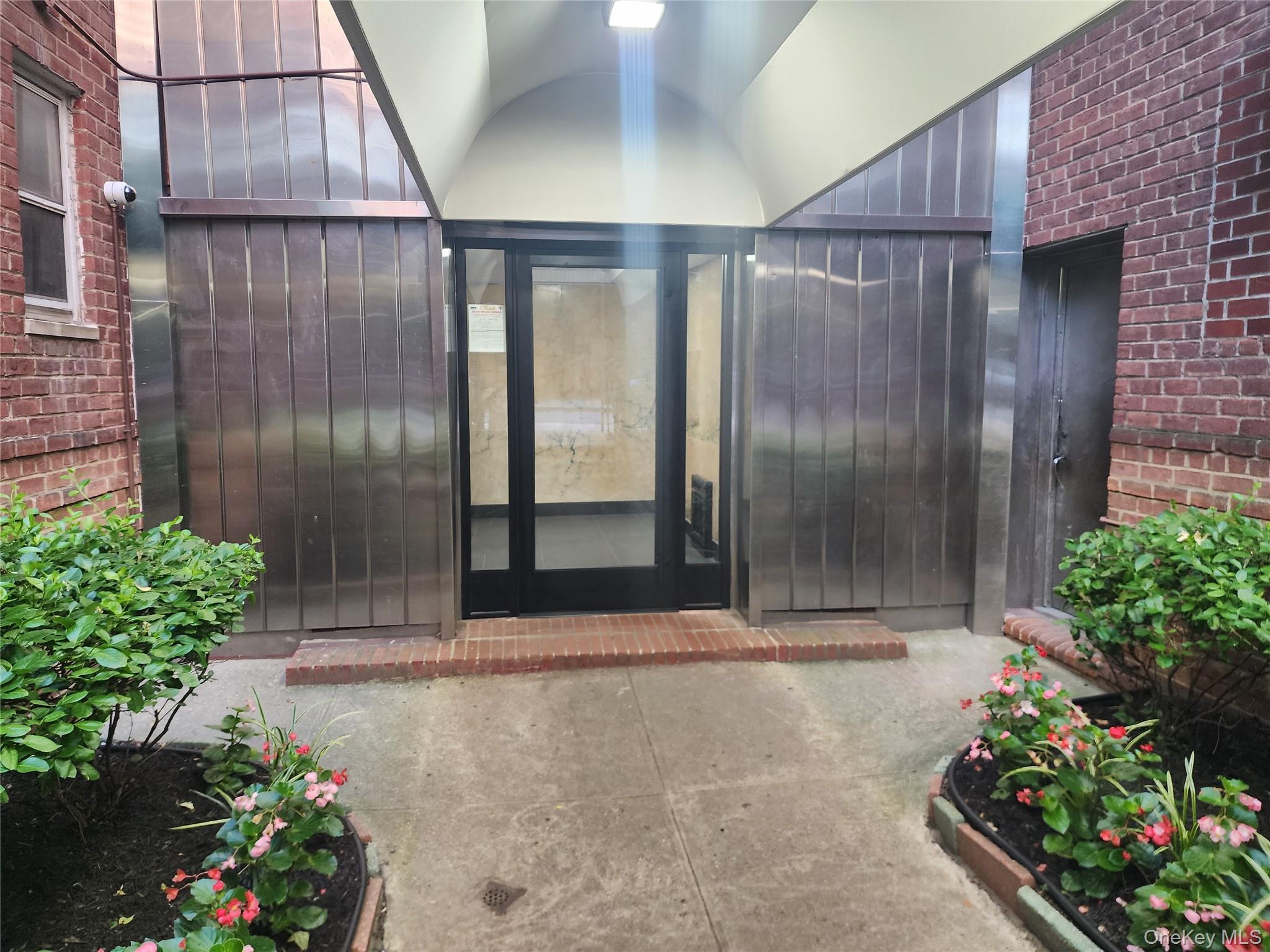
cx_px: 635
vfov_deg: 58.9
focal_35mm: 23
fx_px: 844
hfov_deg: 73.9
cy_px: 476
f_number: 1.8
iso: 400
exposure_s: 1/120
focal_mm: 6.4
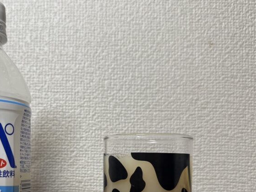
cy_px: 154
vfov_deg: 32.0
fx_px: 325
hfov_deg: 41.6
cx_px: 61
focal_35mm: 44
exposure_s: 1/125
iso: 64
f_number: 1.78
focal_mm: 6.76
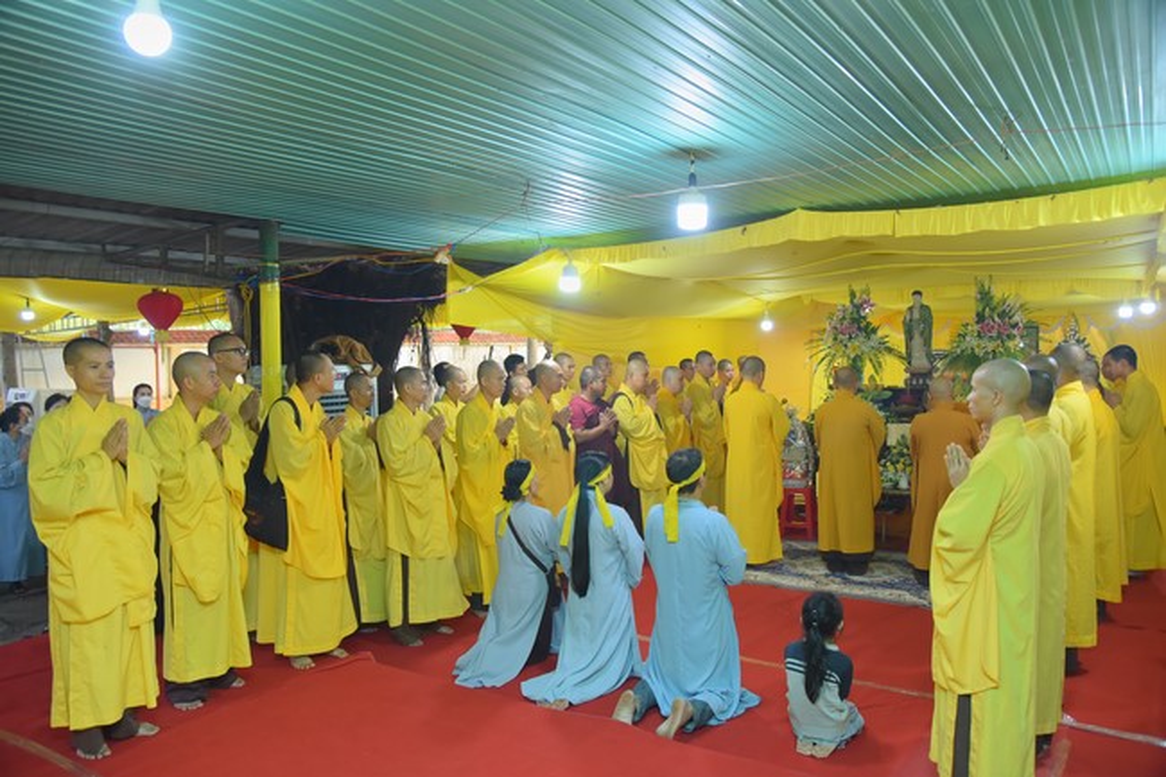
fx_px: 874
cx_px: 583
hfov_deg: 67.4
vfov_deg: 47.9
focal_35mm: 27
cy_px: 388
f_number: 4
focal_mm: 27
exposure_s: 1/100
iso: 640
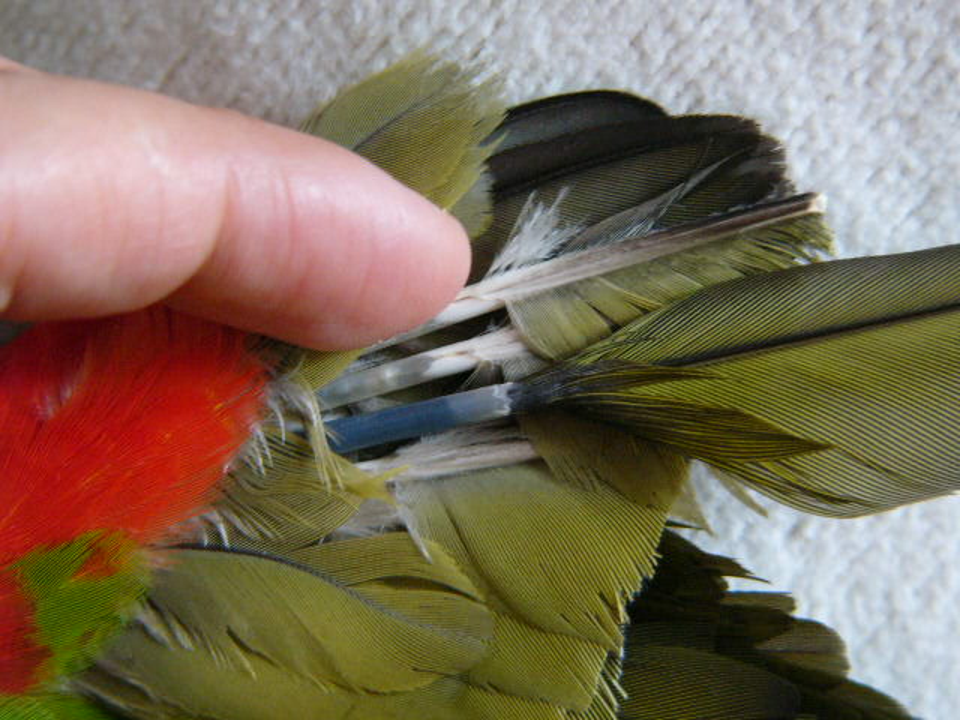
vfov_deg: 13.8
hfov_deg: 18.4
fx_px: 2967
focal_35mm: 107
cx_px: 480
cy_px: 360
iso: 200
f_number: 2.8
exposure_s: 1/15
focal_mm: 17.9
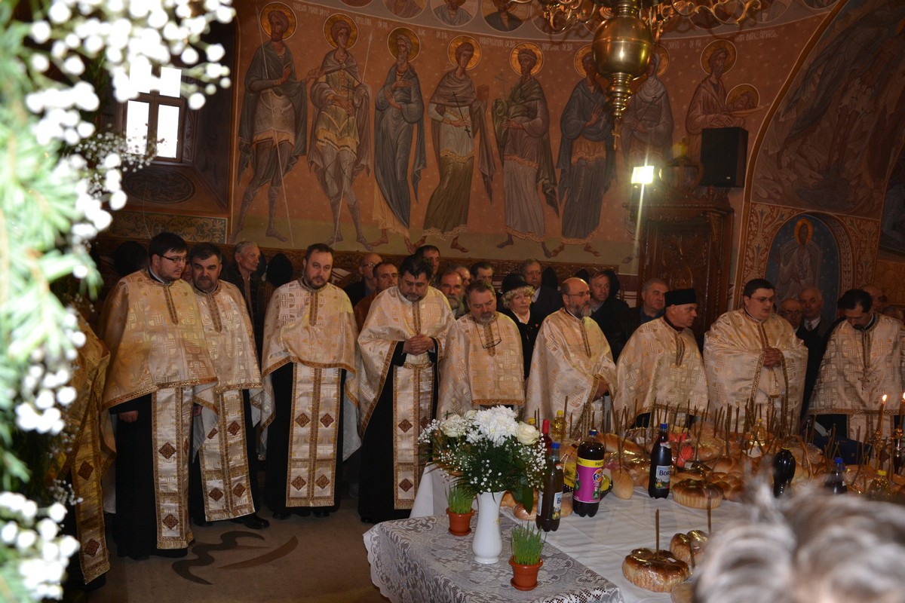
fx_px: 679
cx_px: 452
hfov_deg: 67.4
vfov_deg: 47.9
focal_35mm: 27
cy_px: 302
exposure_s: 1/60
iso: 560
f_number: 3.5
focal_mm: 18
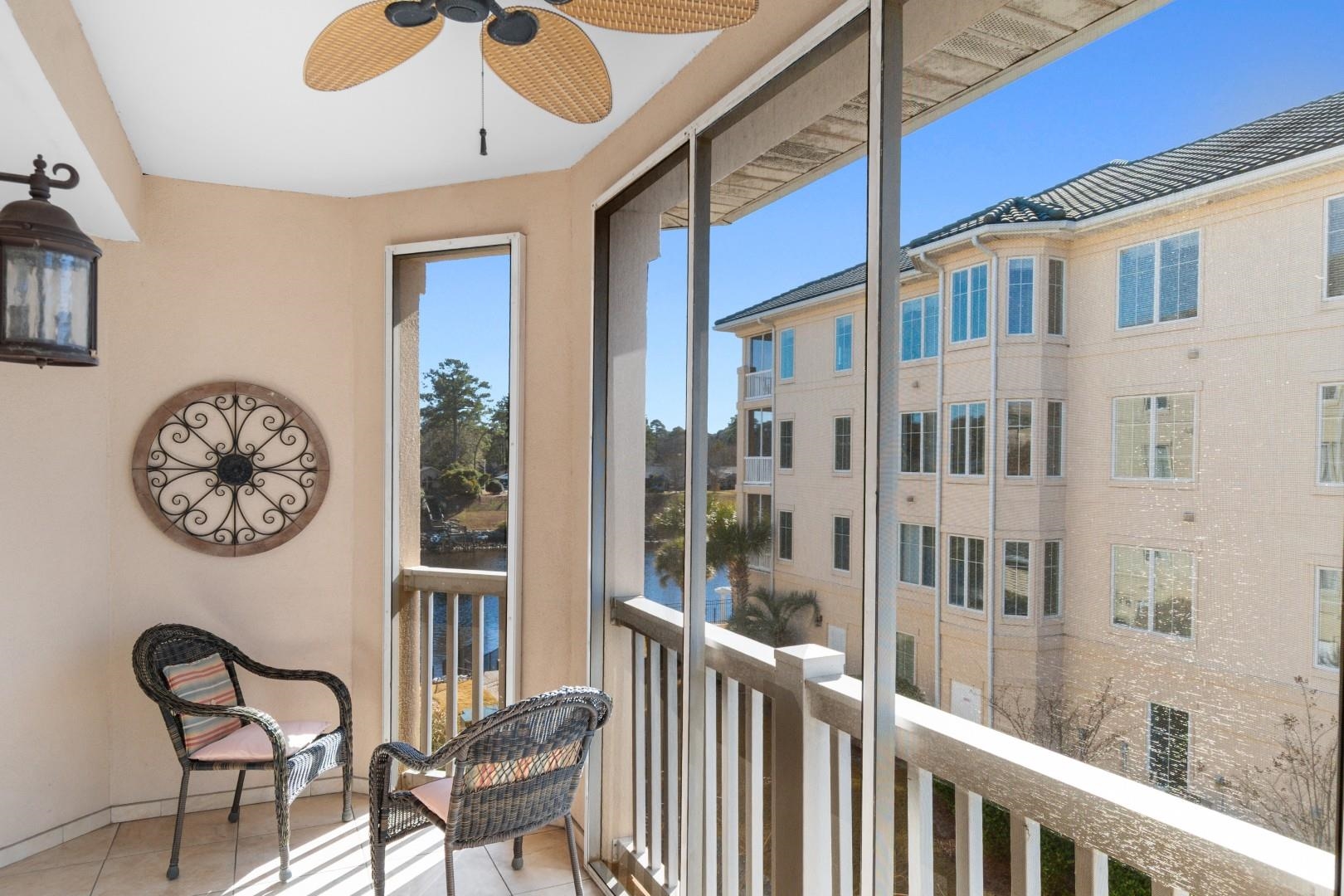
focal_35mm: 21
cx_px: 672
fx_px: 784
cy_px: 448
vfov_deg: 59.5
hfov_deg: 81.2
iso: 100
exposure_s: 1/80
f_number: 5
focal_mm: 14
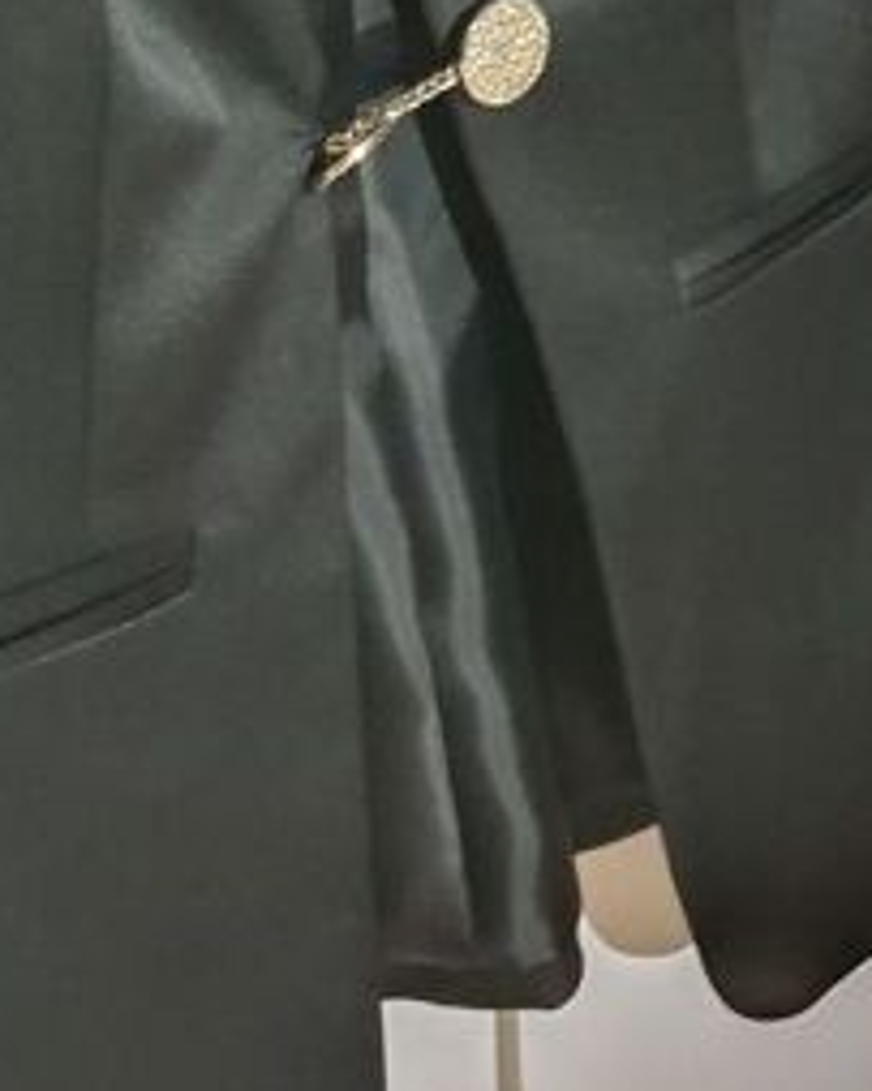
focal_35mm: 64
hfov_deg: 23.7
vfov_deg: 26.3
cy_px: -228
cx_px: 288
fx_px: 2066
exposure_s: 1/9
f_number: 1.5
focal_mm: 4.3
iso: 1250
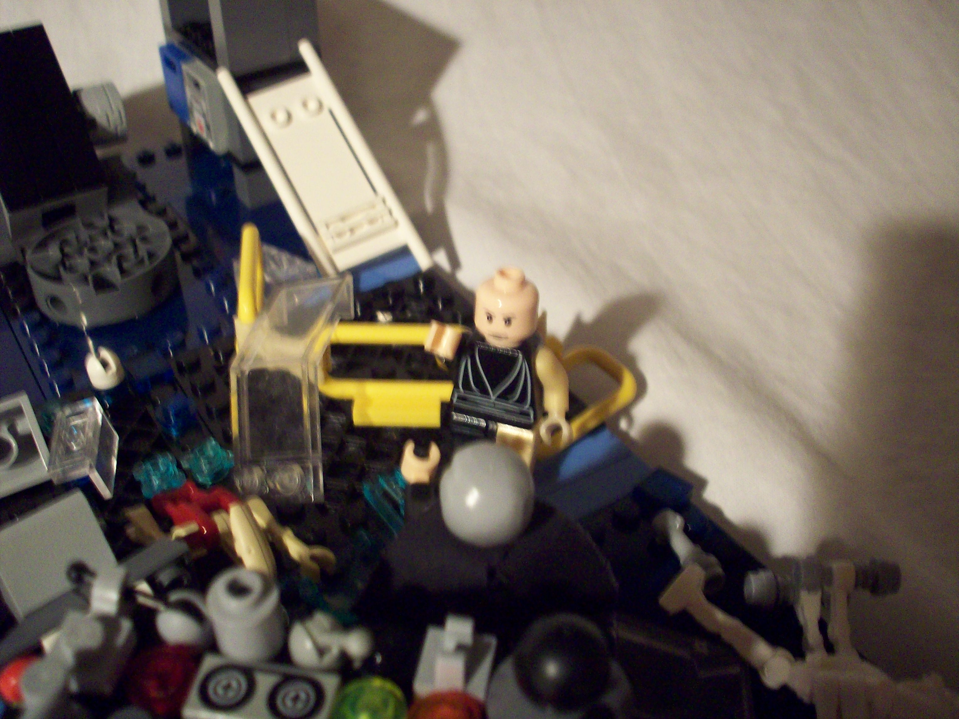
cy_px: 360
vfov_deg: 38.7
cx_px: 480
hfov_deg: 50.1
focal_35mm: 37
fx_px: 1025
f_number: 2.8
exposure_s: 1/8
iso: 200
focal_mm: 6.2
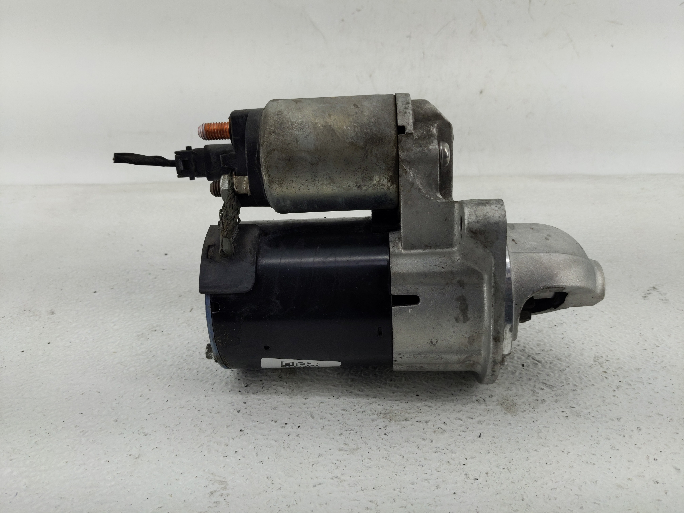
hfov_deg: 69.4
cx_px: 342
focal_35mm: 25
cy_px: 256
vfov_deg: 54.9
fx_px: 494
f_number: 1.73
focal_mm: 4.38
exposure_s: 1/149
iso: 55
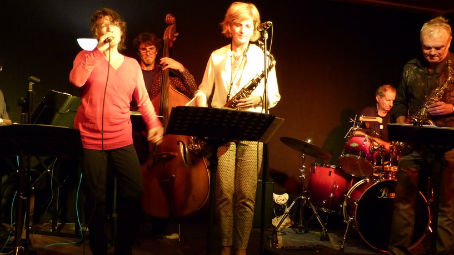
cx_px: 215
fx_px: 482
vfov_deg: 29.7
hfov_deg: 50.4
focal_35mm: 40
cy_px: 135
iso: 400
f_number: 2.8
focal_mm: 5.4
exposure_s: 1/20
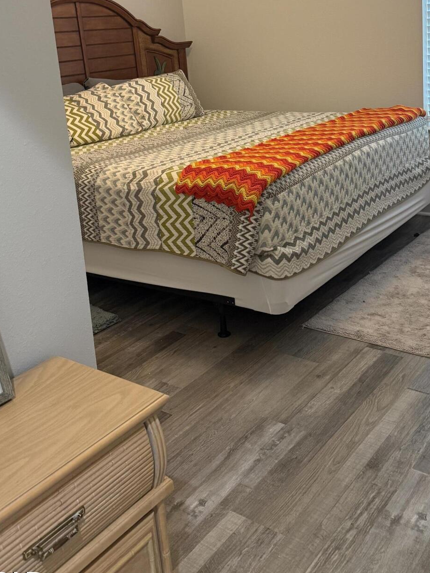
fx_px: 646
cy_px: 159
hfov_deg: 36.8
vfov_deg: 46.5
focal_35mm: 39
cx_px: 235
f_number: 1.78
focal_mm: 6.76
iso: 320
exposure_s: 1/60
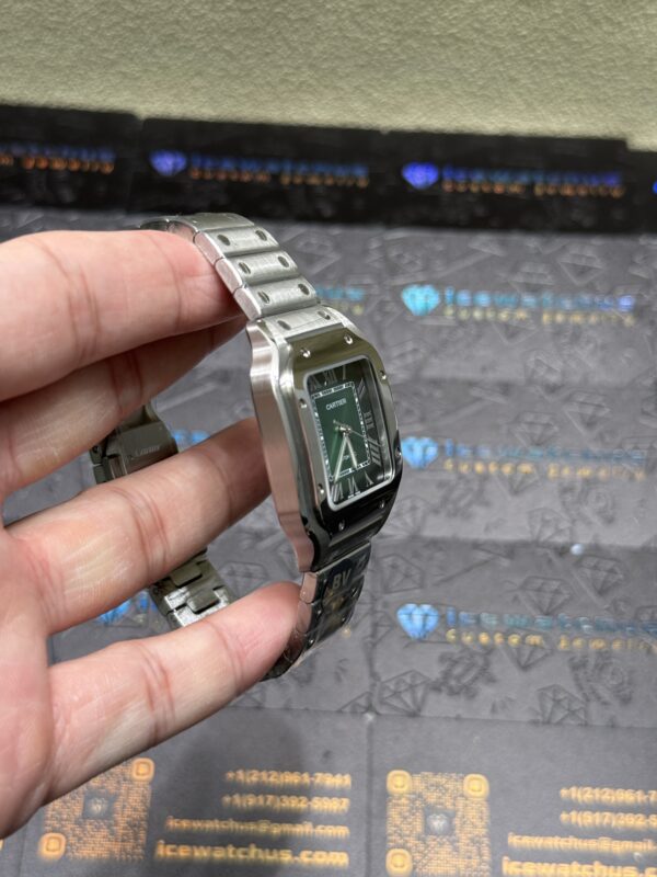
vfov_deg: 39.7
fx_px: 1215
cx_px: 328
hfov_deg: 30.3
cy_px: 438
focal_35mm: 48
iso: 80
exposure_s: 1/100
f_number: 1.78
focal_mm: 6.76
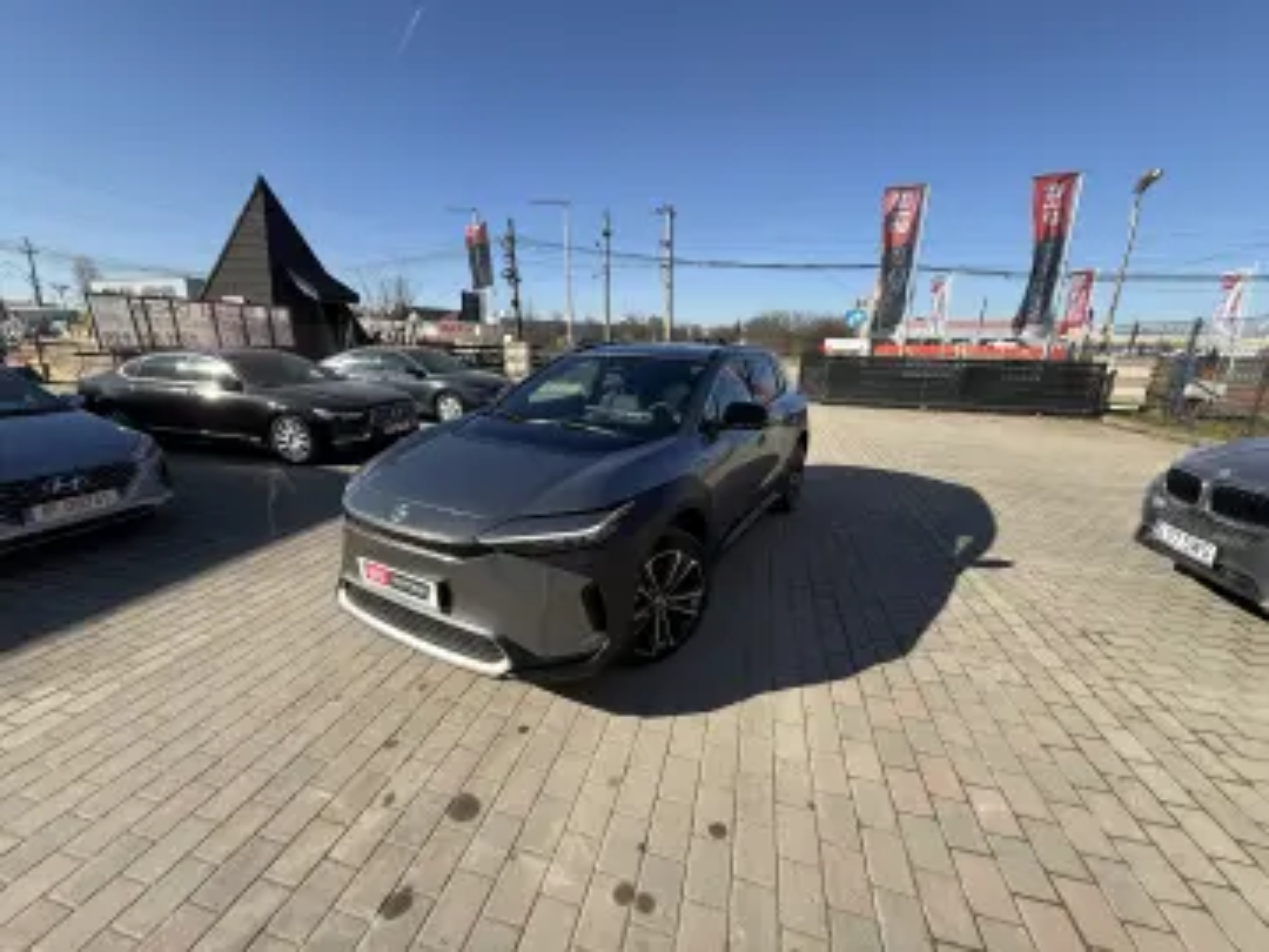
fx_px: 513
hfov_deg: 102.1
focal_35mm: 14
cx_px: 634
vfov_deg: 85.7
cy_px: 476
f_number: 2.2
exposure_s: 1/1167
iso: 50
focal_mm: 2.22
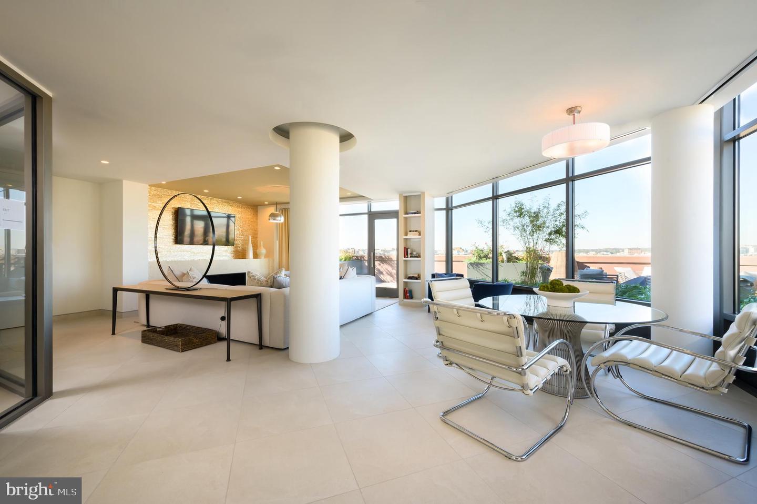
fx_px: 294
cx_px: 378
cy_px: 252
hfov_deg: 104.3
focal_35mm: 14
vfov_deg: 81.1
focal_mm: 14
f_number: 13
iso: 640
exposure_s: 1/200
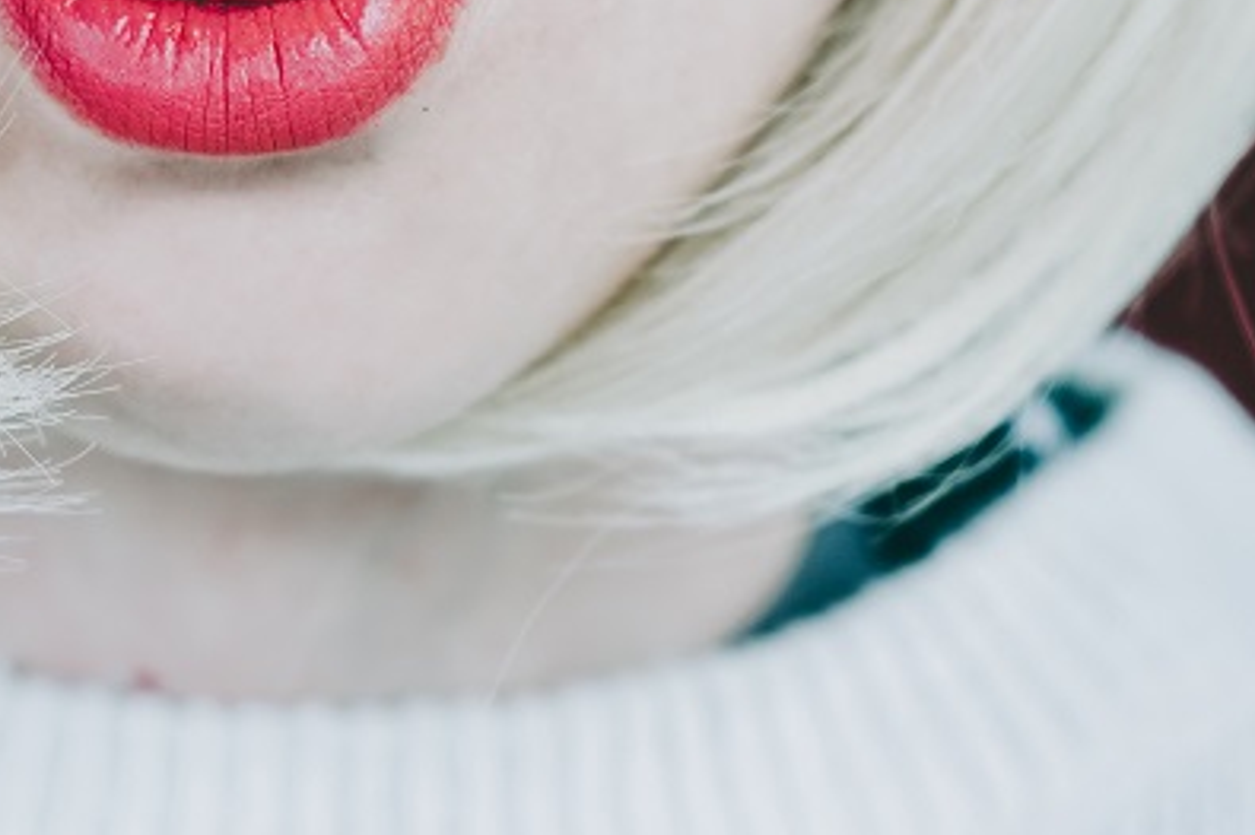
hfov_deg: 17.5
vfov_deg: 12.0
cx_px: 0
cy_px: 143
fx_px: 3972
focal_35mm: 114
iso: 400
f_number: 4.5
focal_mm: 45
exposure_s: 1/320
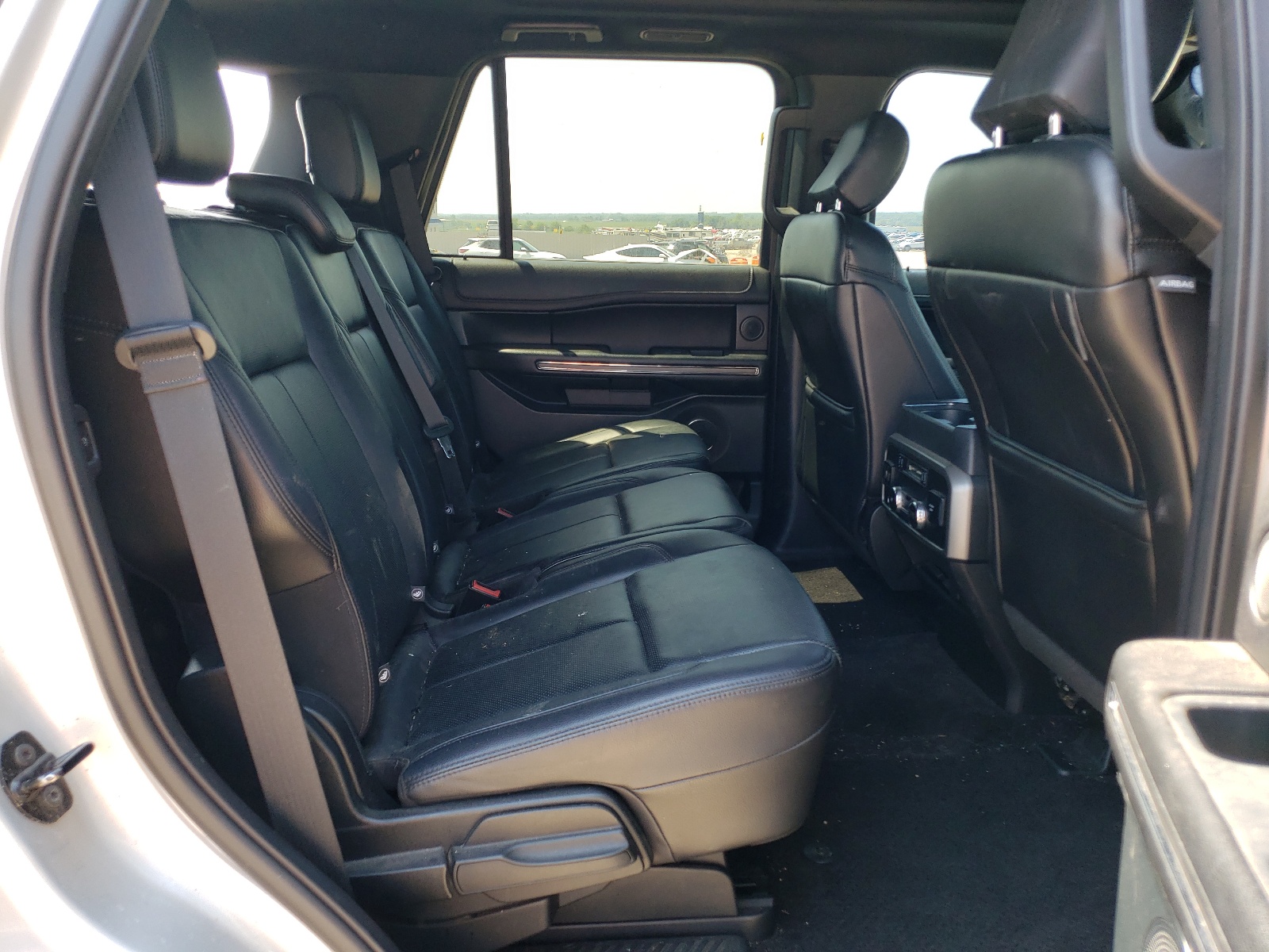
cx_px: 634
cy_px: 476
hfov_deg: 67.3
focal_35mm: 26
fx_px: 953
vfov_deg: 53.1
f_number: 1.5
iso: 50
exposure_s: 1/167
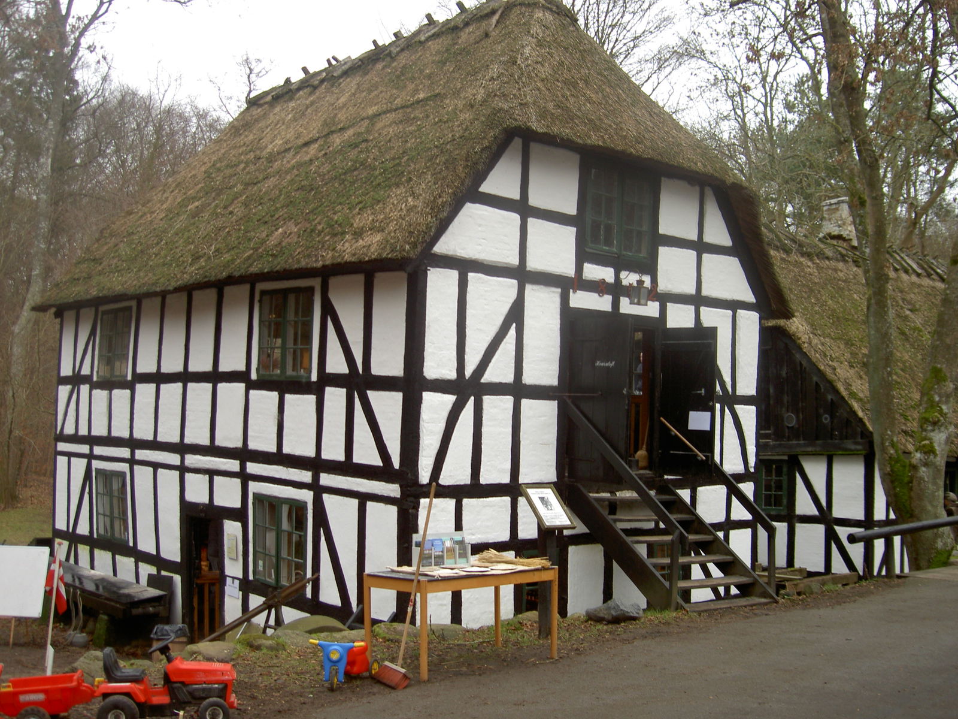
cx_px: 479
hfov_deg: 47.9
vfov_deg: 36.8
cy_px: 360
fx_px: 1079
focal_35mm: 39
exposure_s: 1/80
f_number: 2.8
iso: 50
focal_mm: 8
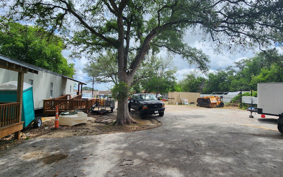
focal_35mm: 17
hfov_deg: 94.1
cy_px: 84
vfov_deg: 68.0
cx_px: 153
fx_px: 131
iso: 50
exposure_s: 1/1641
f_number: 2.2
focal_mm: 2.2
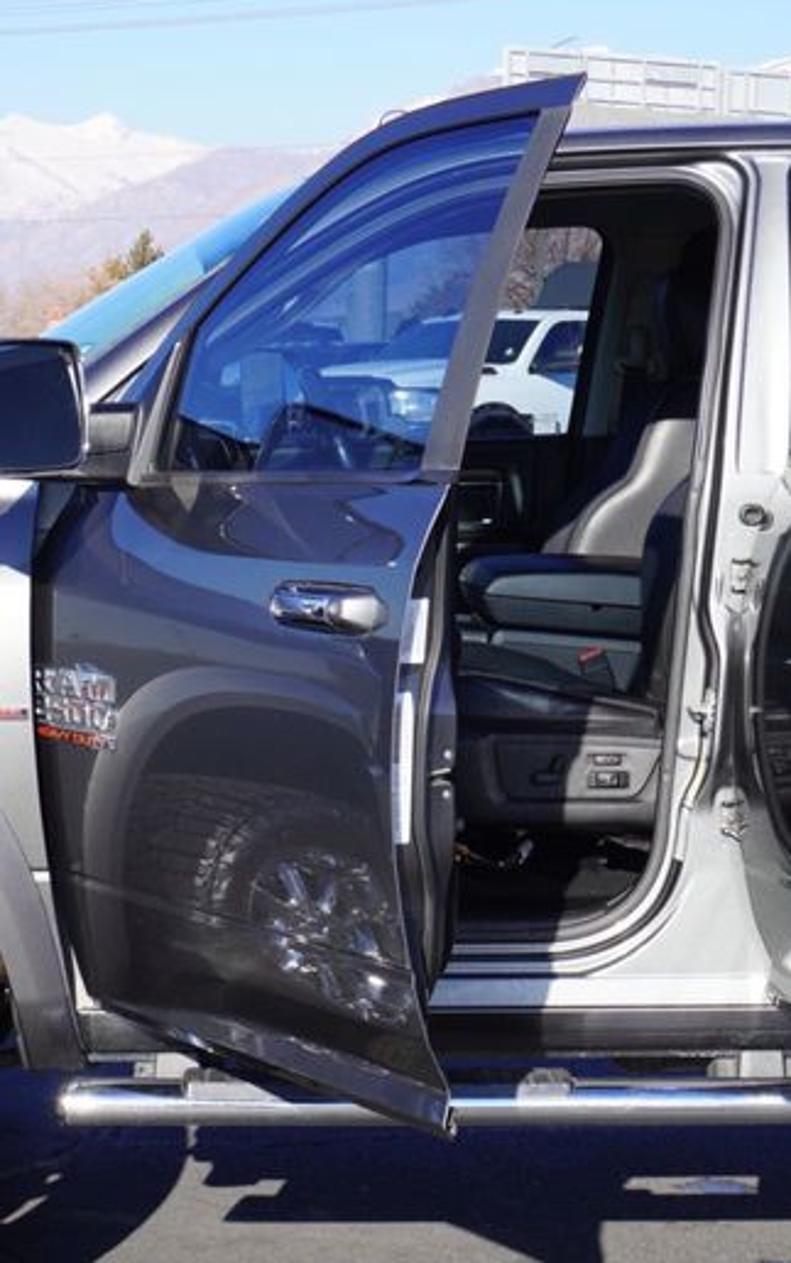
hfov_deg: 14.4
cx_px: 313
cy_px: 729
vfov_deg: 22.8
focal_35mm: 91
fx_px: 3135
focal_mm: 30
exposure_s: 1/125
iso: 100
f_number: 9
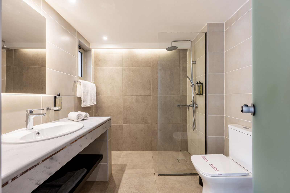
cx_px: 145
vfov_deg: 81.2
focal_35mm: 14
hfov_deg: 104.3
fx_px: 113
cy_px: 96
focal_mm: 14
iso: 200
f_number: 8
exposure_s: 1/10
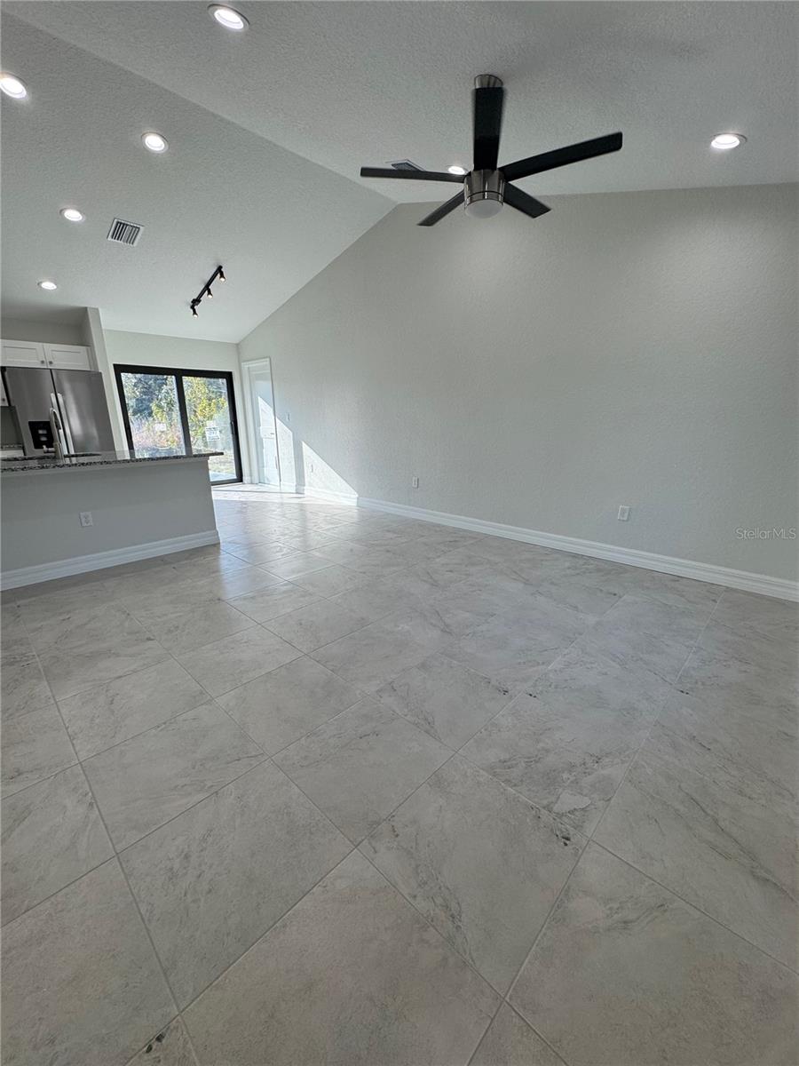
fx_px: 431
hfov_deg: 85.7
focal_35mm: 14
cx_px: 400
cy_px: 533
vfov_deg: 102.1
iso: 40
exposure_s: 1/269
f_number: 2.2
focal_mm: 2.22
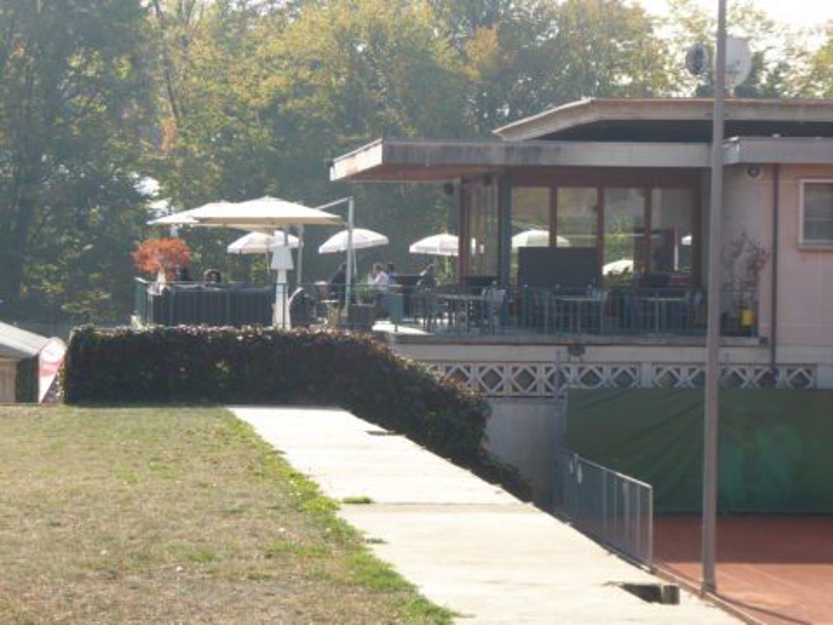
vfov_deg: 12.7
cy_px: 312
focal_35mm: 117
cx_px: 416
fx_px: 2815
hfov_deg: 16.8
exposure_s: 1/160
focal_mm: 19
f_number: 5.1
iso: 80
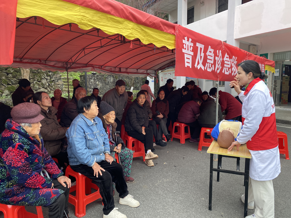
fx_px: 219
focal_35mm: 26
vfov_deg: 53.1
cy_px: 109
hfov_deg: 67.3
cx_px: 146
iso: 200
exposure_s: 1/60
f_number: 1.8
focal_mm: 4.25
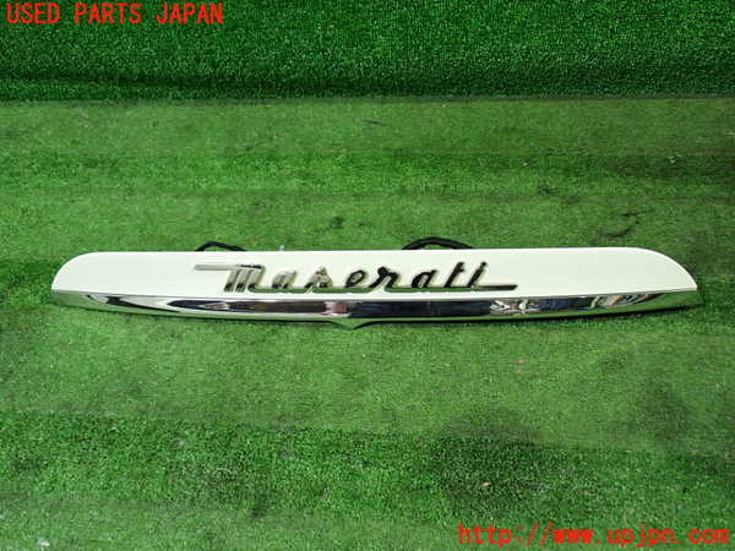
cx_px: 368
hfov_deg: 60.0
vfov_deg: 46.8
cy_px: 276
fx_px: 637
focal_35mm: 30
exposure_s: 1/30
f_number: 2.3
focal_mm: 5.4
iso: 320
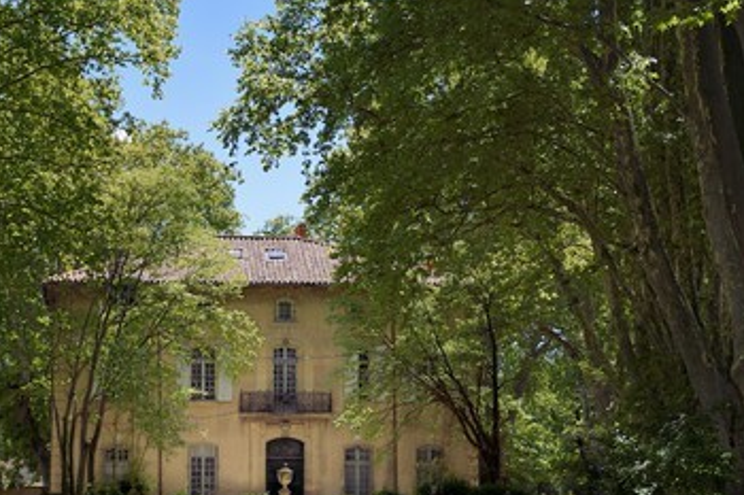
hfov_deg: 24.2
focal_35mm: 84
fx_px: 1735
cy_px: 278
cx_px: 302
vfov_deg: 16.2
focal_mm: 70
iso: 200
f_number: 9
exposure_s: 1/200
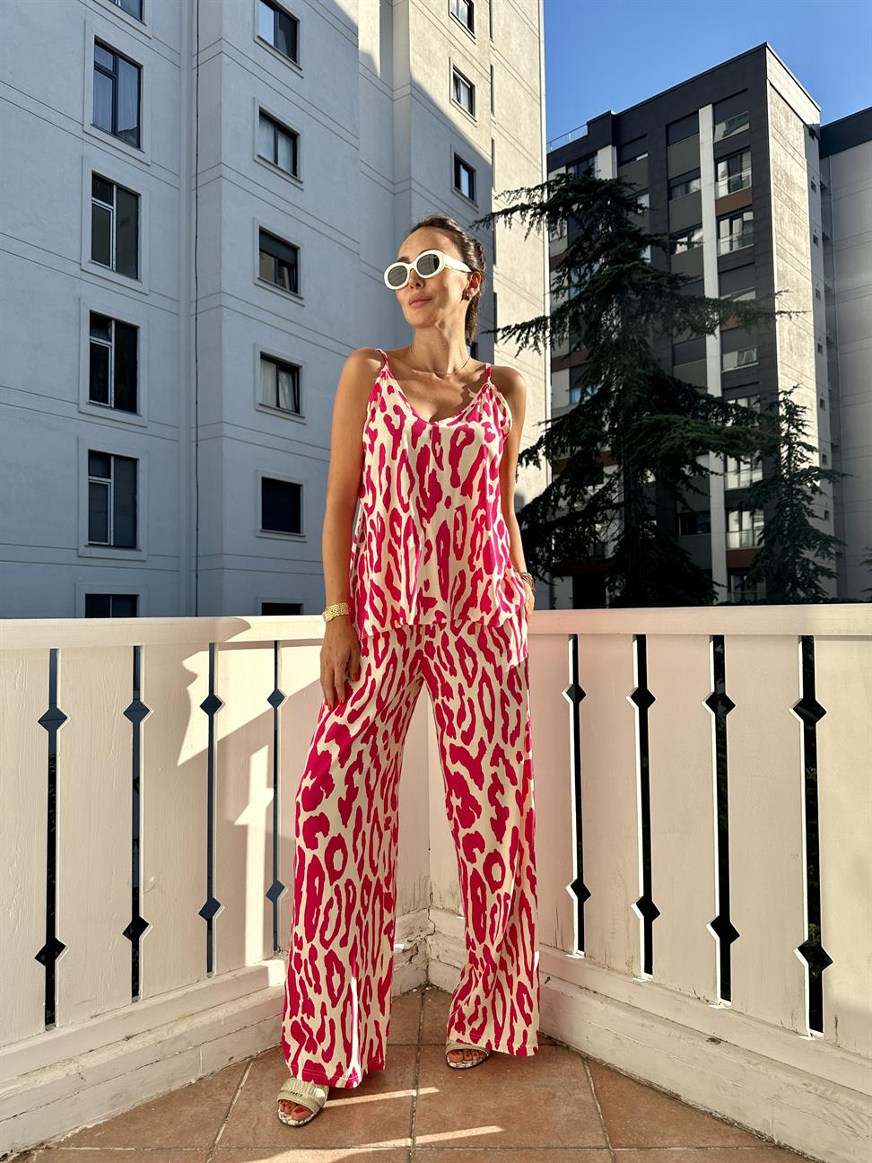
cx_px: 436
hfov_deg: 56.8
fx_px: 806
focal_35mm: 24
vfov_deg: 71.6
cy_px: 582
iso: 80
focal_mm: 6.86
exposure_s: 1/3155
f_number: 1.78
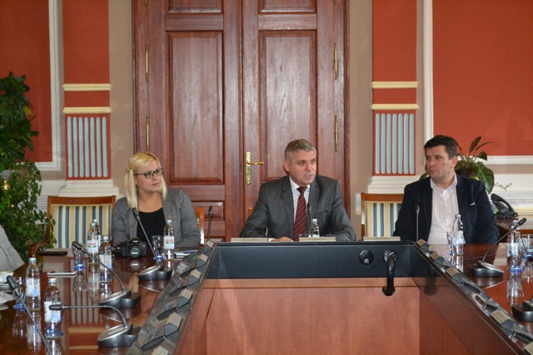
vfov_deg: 16.6
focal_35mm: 82
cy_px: 178
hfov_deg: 24.6
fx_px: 1222
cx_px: 266
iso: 3200
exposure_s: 1/60
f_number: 5.6
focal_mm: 55
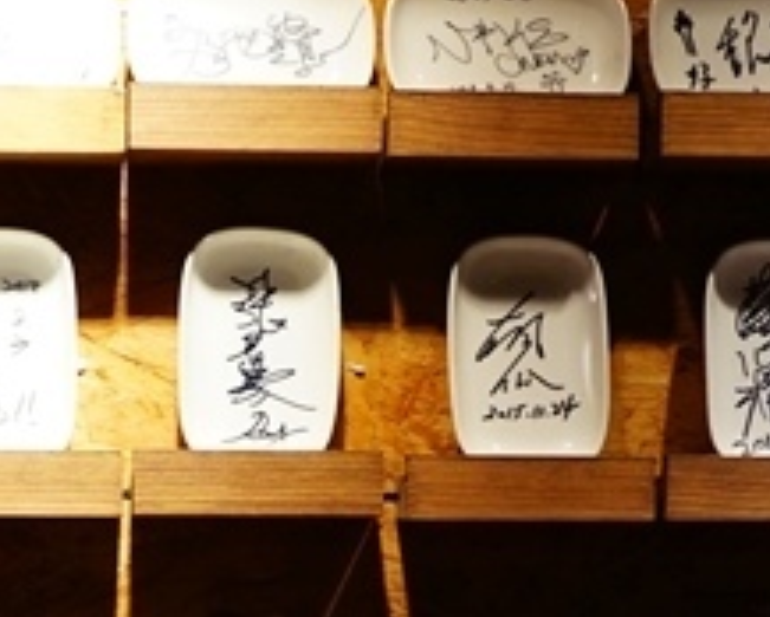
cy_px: 768
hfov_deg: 16.8
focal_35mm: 114
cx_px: 216
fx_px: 2600
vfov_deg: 13.1
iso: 640
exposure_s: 1/60
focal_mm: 33
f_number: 4
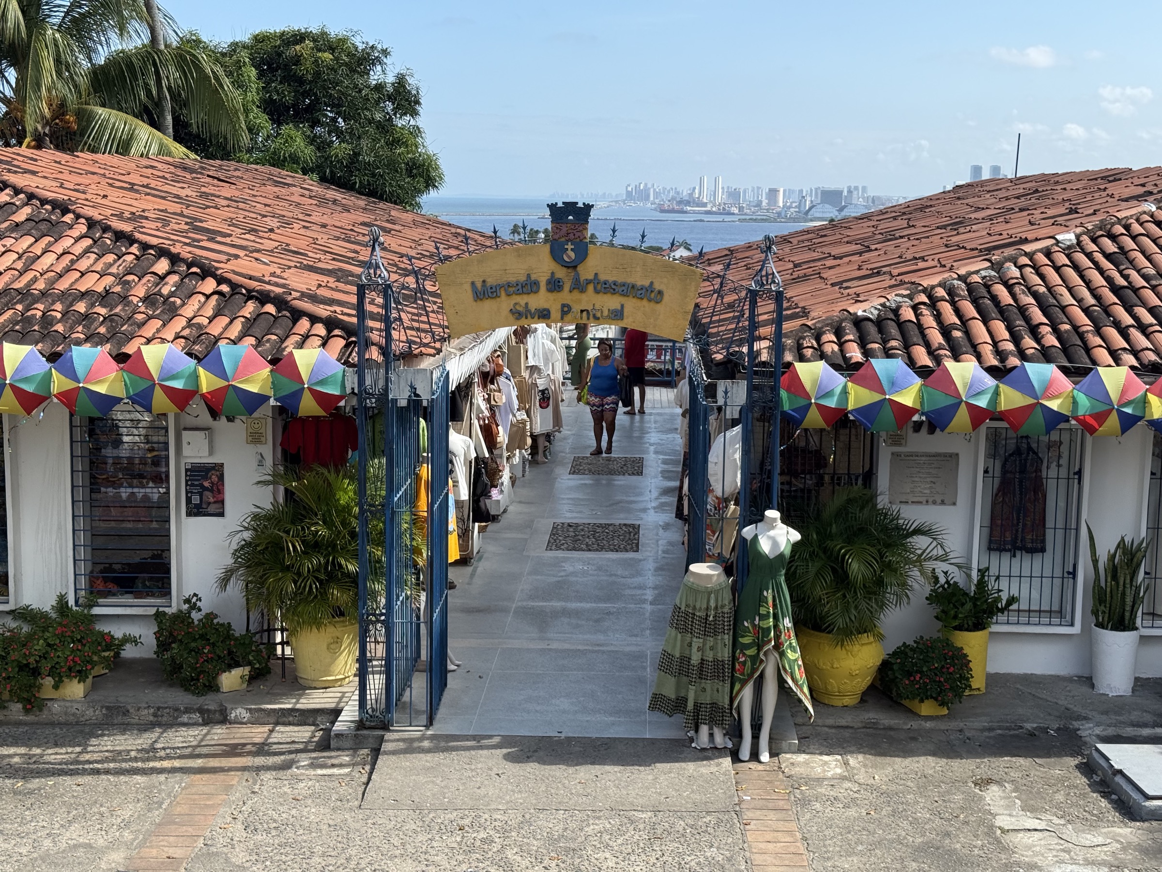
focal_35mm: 48
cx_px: 581
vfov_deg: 30.3
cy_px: 436
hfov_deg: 39.7
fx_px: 1611
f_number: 1.78
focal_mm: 6.76
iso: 100
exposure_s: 1/3226
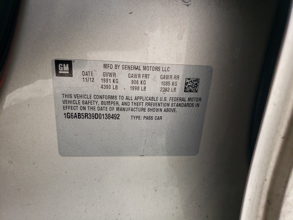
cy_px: 110
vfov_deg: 53.1
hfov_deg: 67.3
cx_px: 146
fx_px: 220
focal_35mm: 26
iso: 50
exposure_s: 1/909
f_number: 1.5
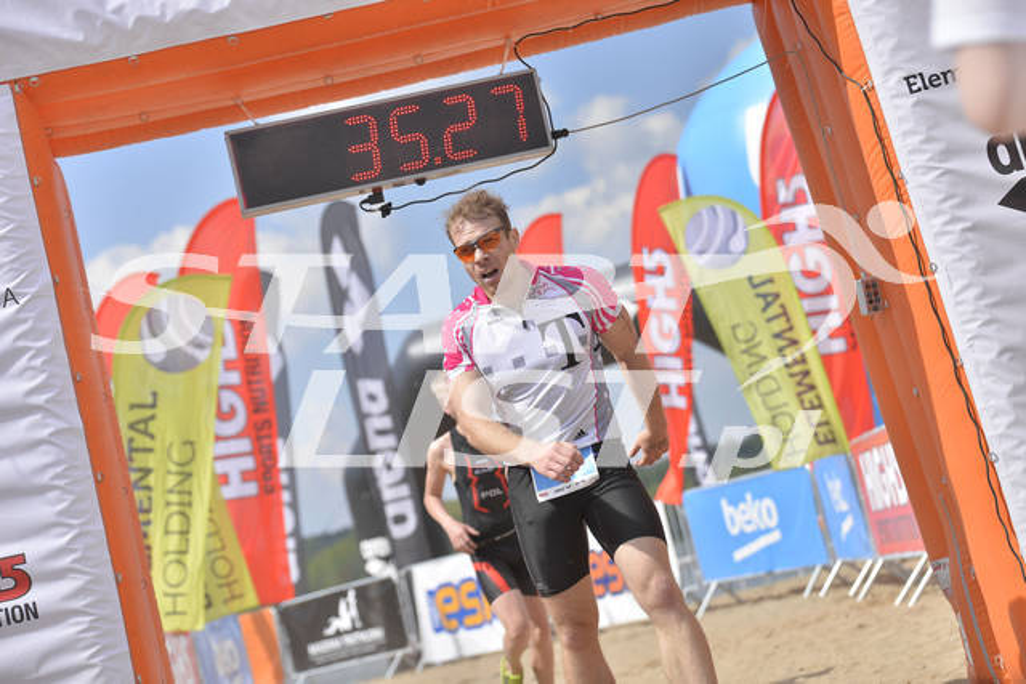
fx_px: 2708
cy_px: 342
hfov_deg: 21.5
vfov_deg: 14.4
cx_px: 513
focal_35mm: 95
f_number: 4
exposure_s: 1/4000
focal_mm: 95
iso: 200
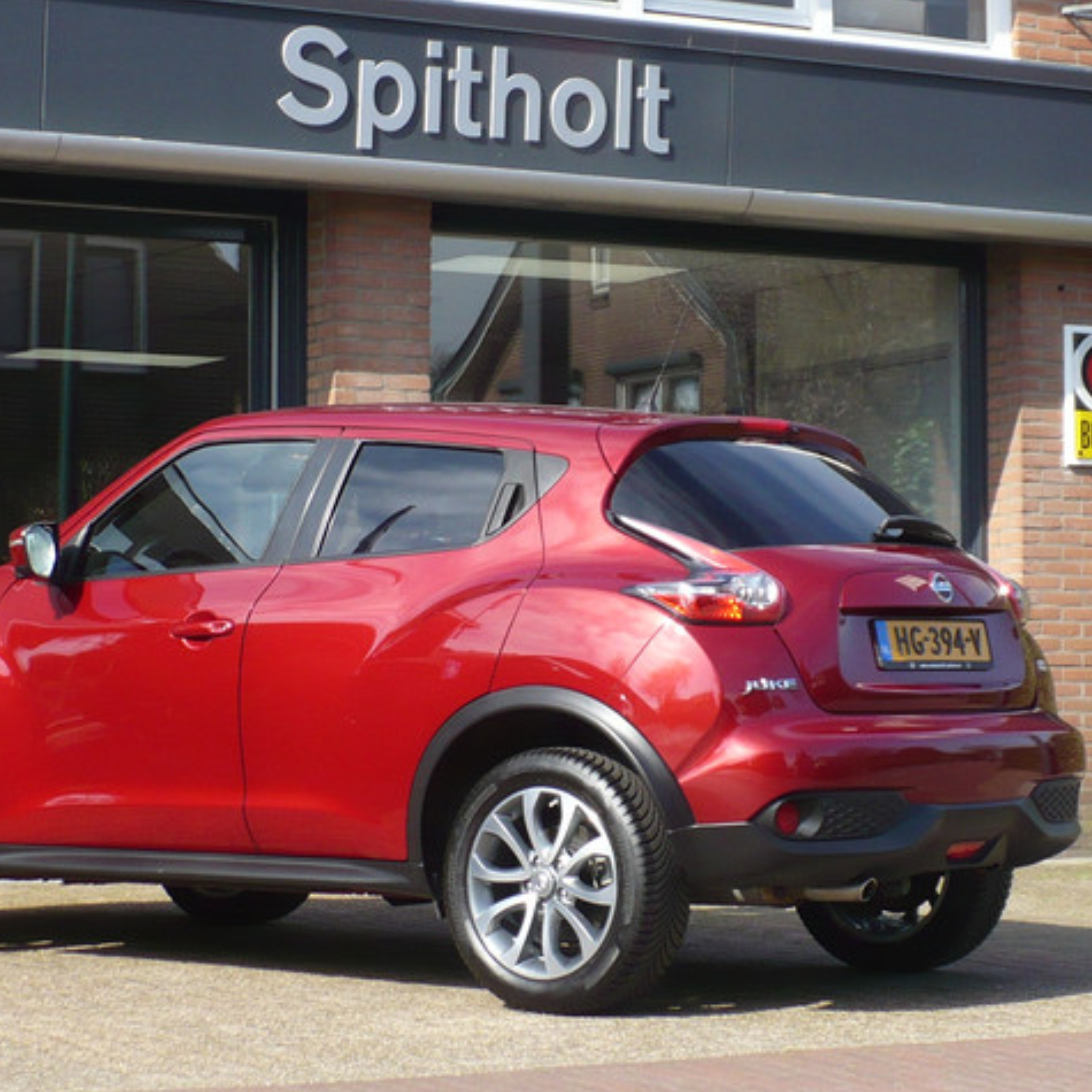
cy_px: 545
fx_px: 3783
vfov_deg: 16.4
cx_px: 432
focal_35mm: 106
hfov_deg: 16.4
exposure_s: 1/640
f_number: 3.1
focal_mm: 9.9
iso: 100
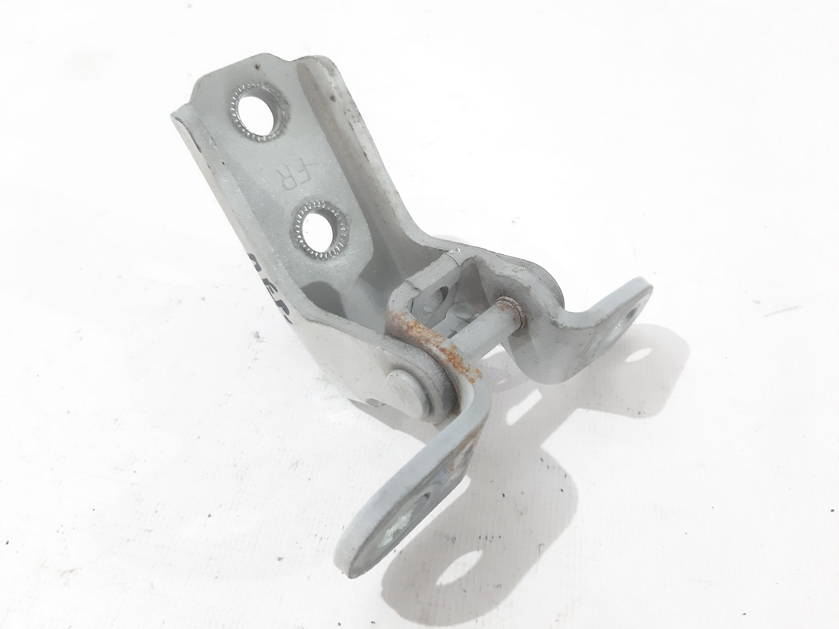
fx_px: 654
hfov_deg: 65.3
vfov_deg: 51.3
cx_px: 420
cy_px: 314
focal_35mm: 27
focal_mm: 3.93
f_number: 1.7
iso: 200
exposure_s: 1/50
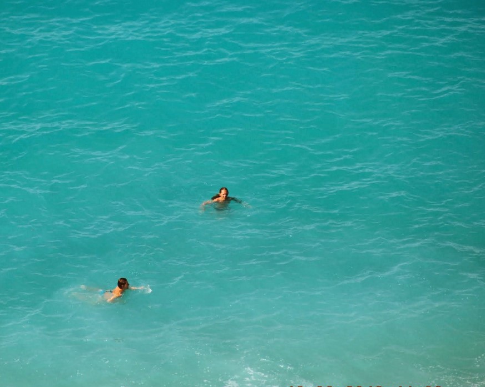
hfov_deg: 5.2
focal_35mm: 371
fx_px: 5324
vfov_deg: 4.2
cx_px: 185
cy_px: 213
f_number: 5.6
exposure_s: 1/1000
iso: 200
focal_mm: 200
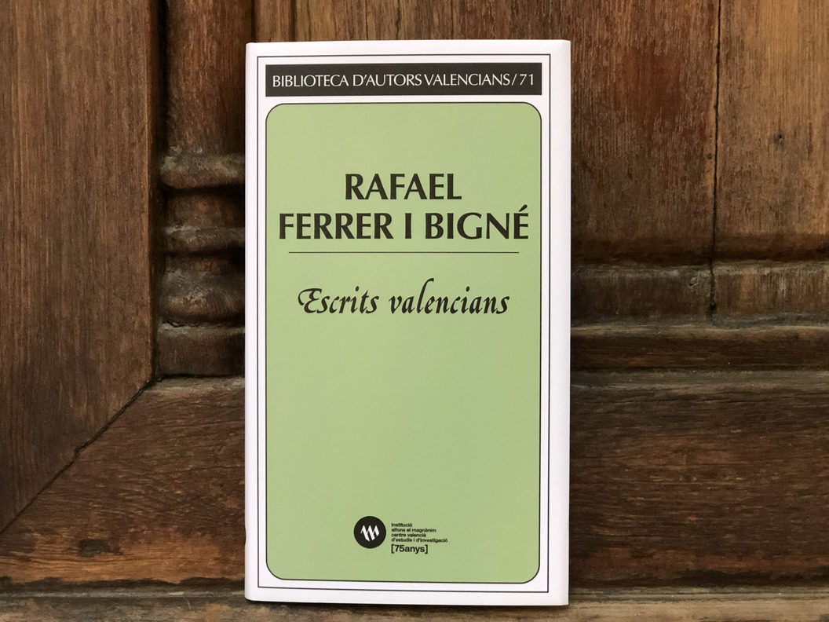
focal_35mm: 57
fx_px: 1365
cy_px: 311
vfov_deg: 25.7
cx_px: 414
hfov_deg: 33.8
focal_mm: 6.6
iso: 400
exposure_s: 1/30
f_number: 2.8
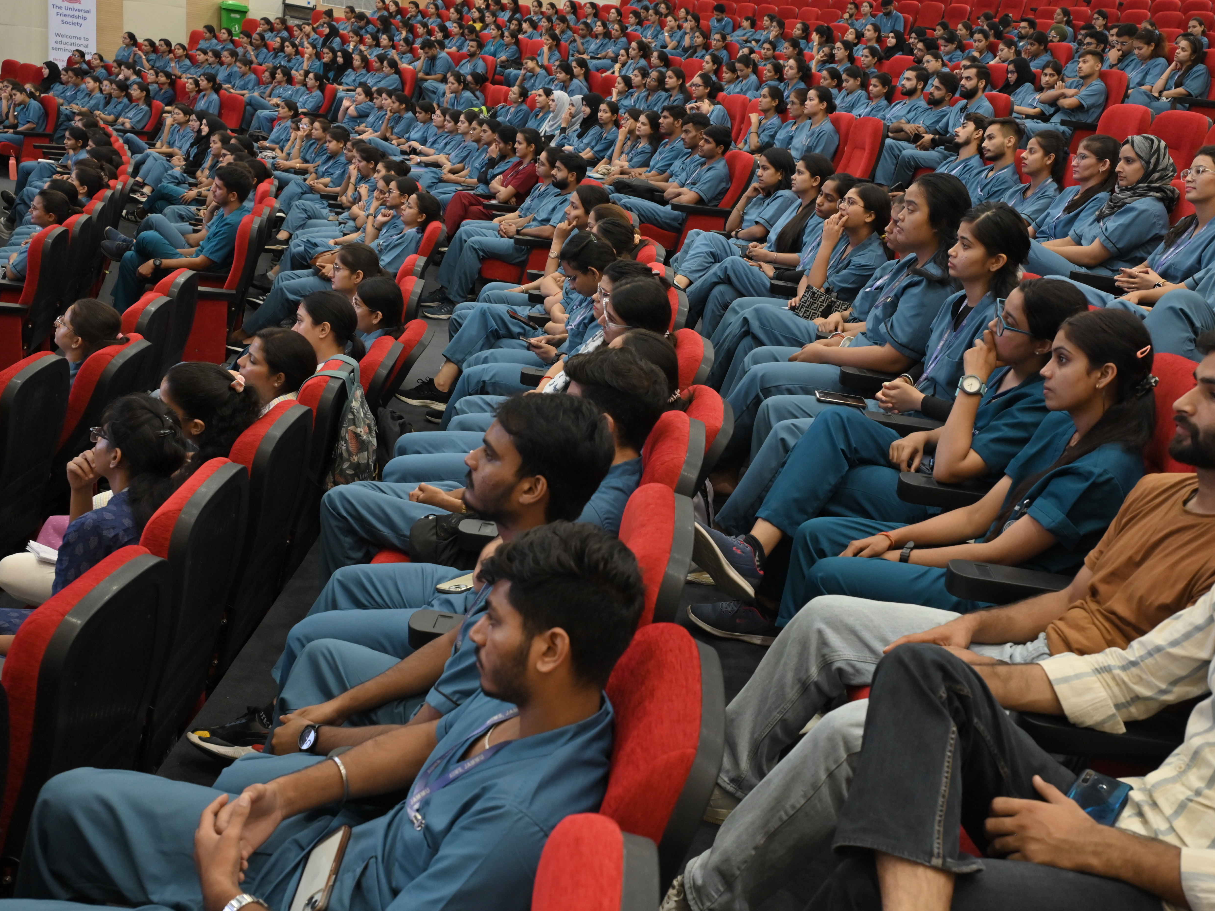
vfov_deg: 42.3
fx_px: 1179
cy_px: 467
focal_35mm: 34
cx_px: 669
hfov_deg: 54.4
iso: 2500
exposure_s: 1/50
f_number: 5.6
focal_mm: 28.5
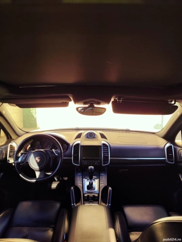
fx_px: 161
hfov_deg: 58.9
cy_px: 121
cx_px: 91
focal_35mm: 23
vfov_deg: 73.9
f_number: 1.65
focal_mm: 6.19
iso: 50
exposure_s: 1/100
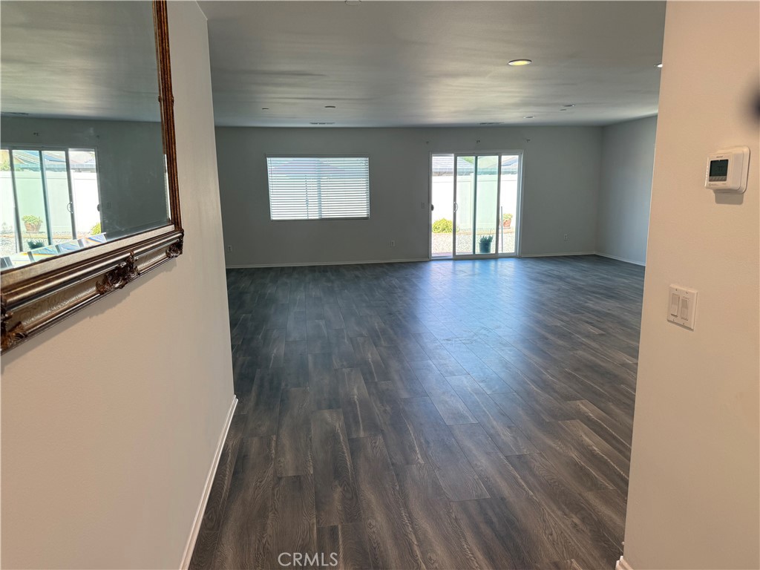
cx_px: 380
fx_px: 527
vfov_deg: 56.8
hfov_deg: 71.6
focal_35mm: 24
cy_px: 285
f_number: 1.78
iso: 100
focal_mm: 6.76
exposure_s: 1/232
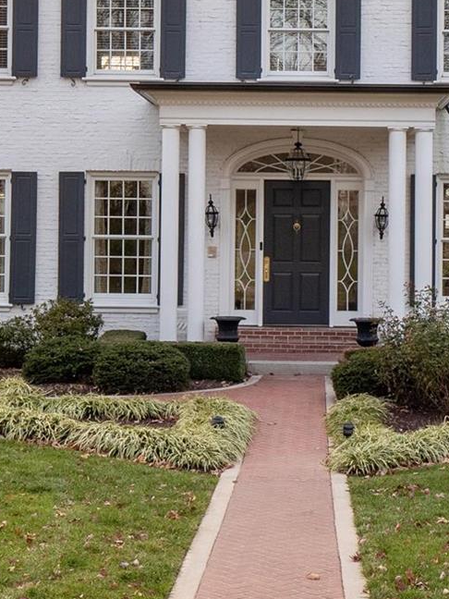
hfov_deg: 19.3
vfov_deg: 25.2
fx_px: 1314
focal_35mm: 76
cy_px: 115
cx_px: 297
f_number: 8
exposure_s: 1/100
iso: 400
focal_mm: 16
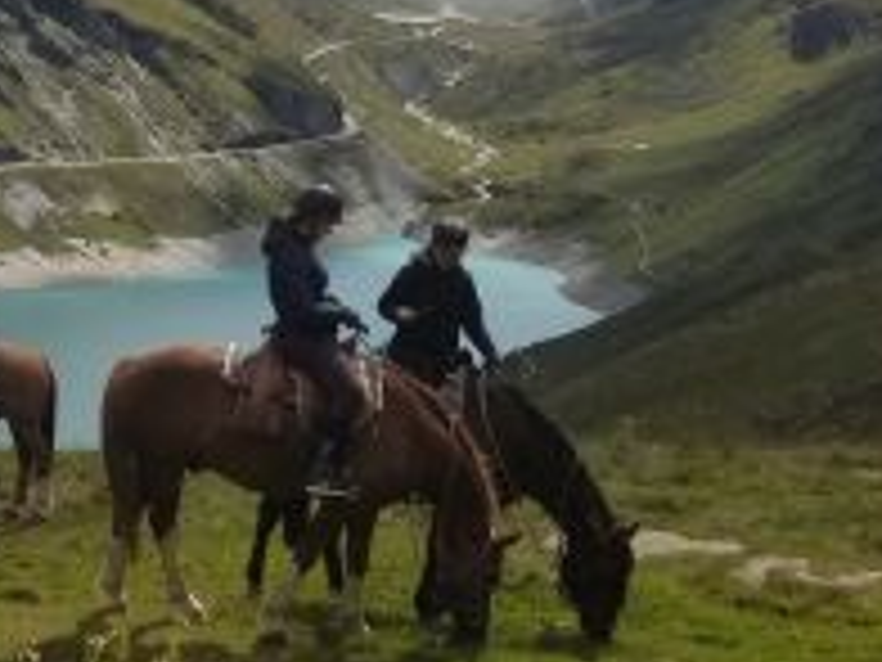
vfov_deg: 15.8
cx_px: -112
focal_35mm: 93
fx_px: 2370
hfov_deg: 20.0
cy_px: 191
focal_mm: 4.25
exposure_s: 1/4785
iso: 50
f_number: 1.7
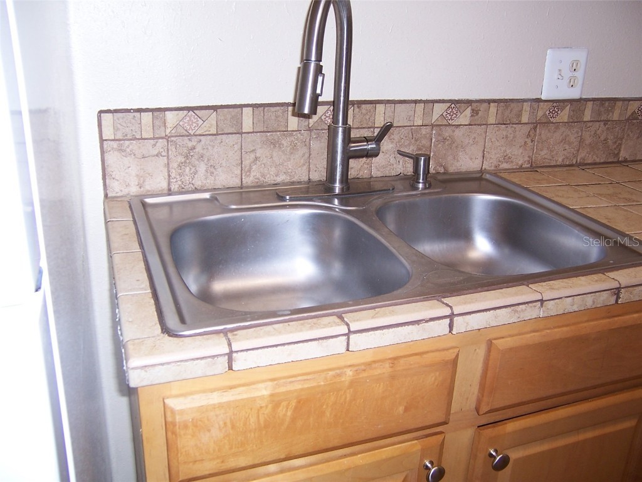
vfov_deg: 42.9
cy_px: 241
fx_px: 612
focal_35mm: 33
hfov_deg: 55.4
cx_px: 321
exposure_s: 1/60
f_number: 2.8
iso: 80
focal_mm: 5.5
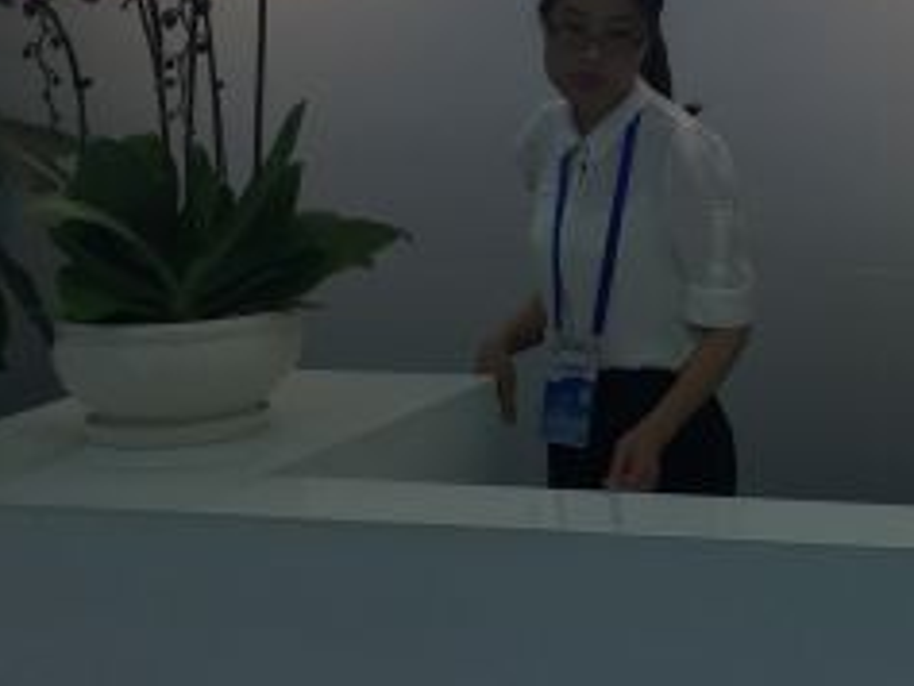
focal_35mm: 98
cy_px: 58
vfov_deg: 14.9
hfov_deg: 18.4
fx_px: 2589
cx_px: 1257
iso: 32
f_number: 2.2
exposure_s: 1/120
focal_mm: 4.15
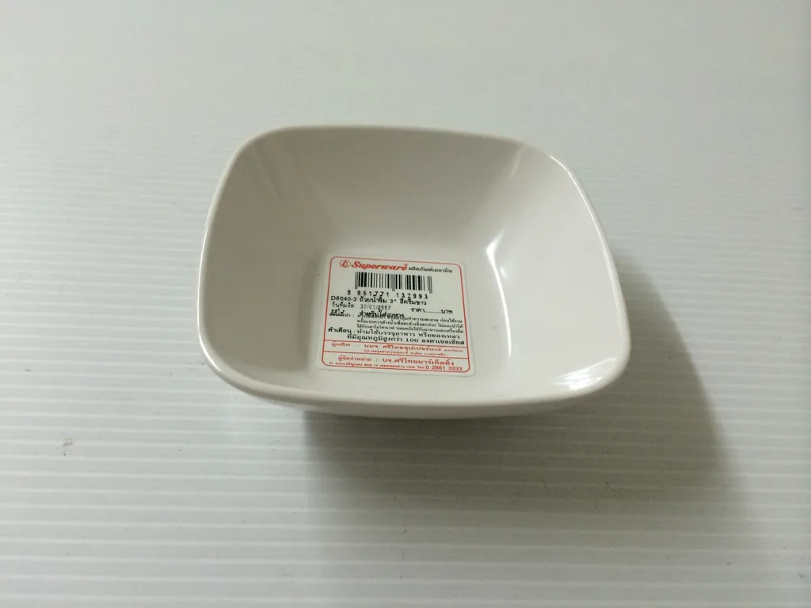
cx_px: 406
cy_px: 304
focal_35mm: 30
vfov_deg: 46.8
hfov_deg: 60.0
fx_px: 703
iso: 100
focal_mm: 4.12
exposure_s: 1/33
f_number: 2.2
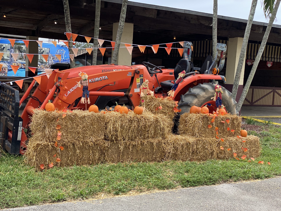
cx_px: 140
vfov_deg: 28.0
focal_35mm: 52
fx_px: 422
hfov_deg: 36.8
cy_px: 106
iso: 20
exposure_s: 1/533
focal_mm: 6
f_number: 2
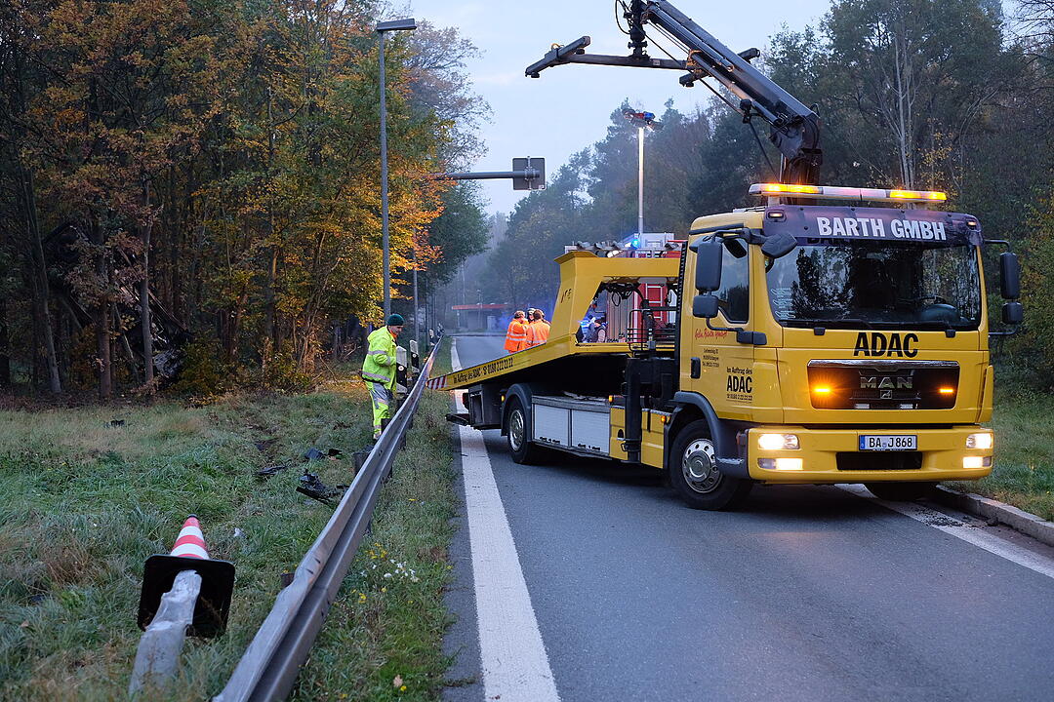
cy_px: 351
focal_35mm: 53
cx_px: 527
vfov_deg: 25.5
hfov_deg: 37.5
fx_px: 1552
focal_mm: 35
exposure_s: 1/200
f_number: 2.8
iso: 1250
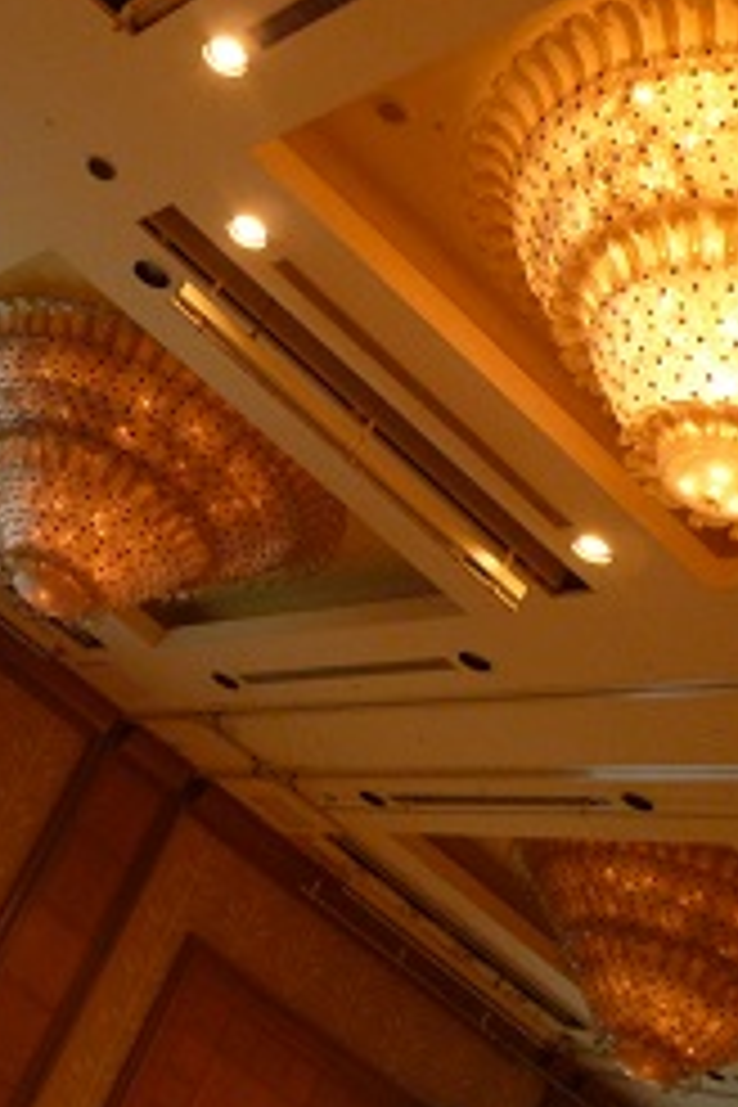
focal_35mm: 61
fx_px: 1876
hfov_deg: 21.4
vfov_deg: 32.8
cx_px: -27
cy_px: 459
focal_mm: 6.3
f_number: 3.8
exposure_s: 1/10
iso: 400
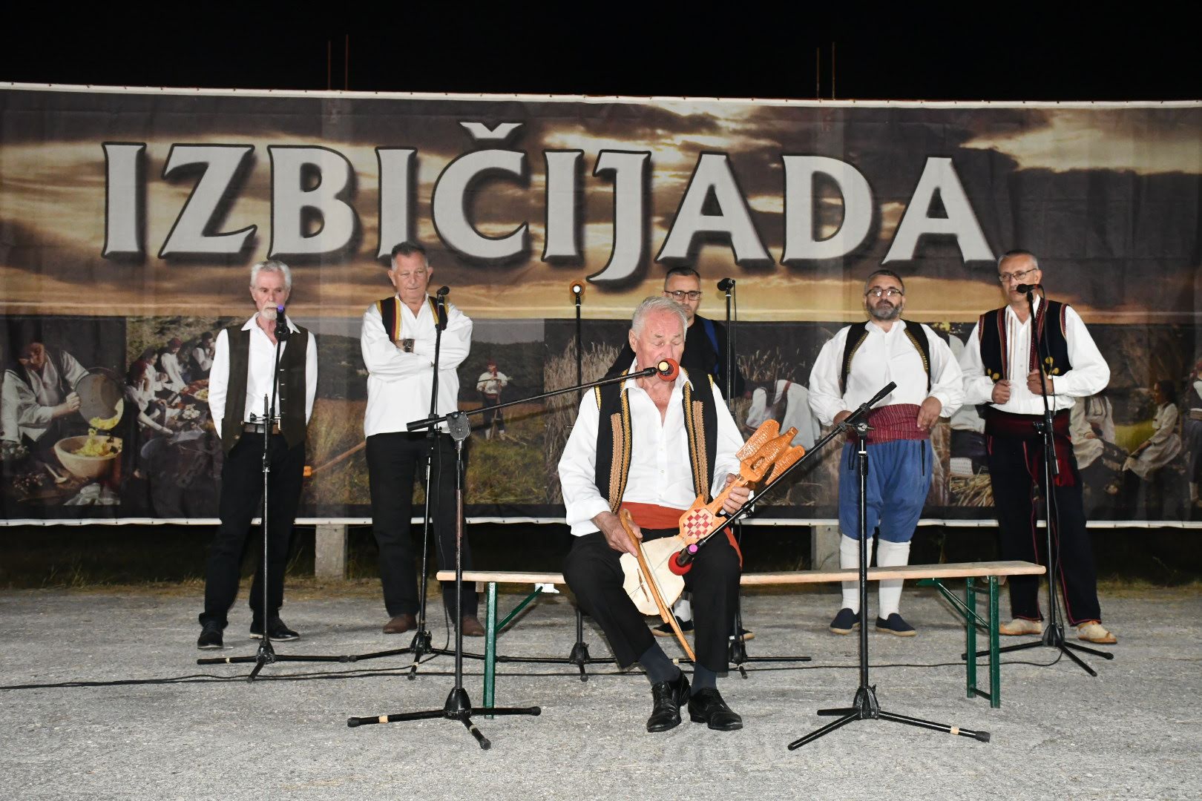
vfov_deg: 29.9
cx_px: 601
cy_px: 400
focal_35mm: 45
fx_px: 1502
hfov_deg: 43.6
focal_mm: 30
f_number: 5.6
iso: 2800
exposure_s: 1/60
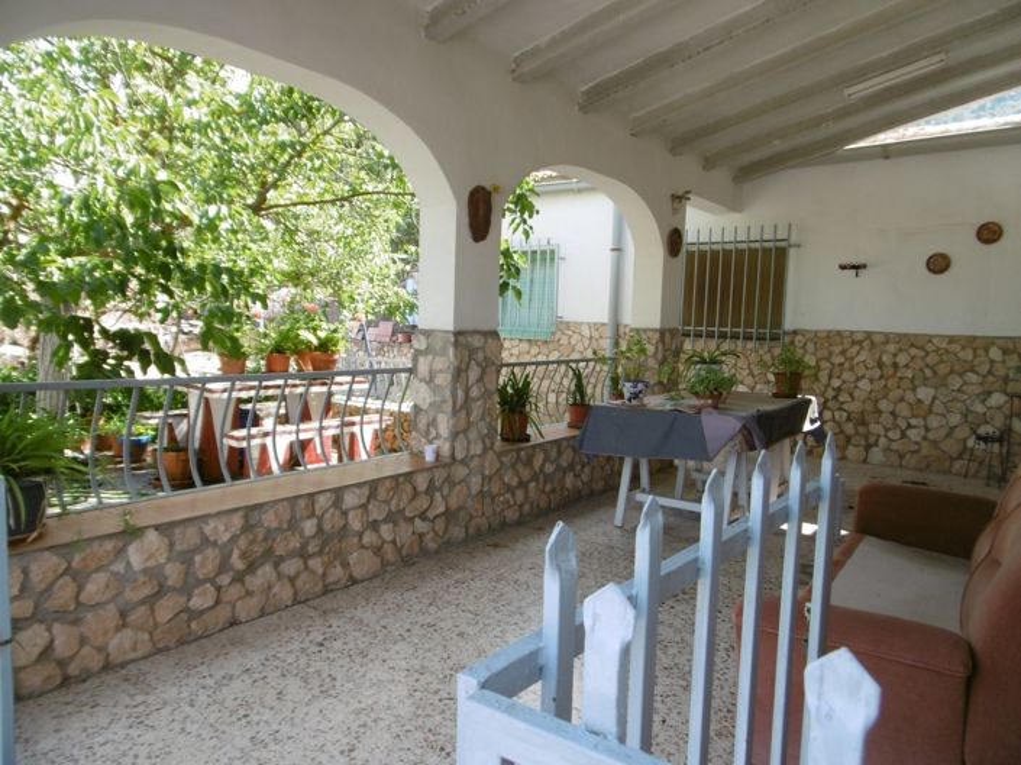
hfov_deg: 71.6
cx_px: 510
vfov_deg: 56.8
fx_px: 708
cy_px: 382
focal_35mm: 24
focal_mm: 4.3
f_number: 3.1
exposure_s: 1/160
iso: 100
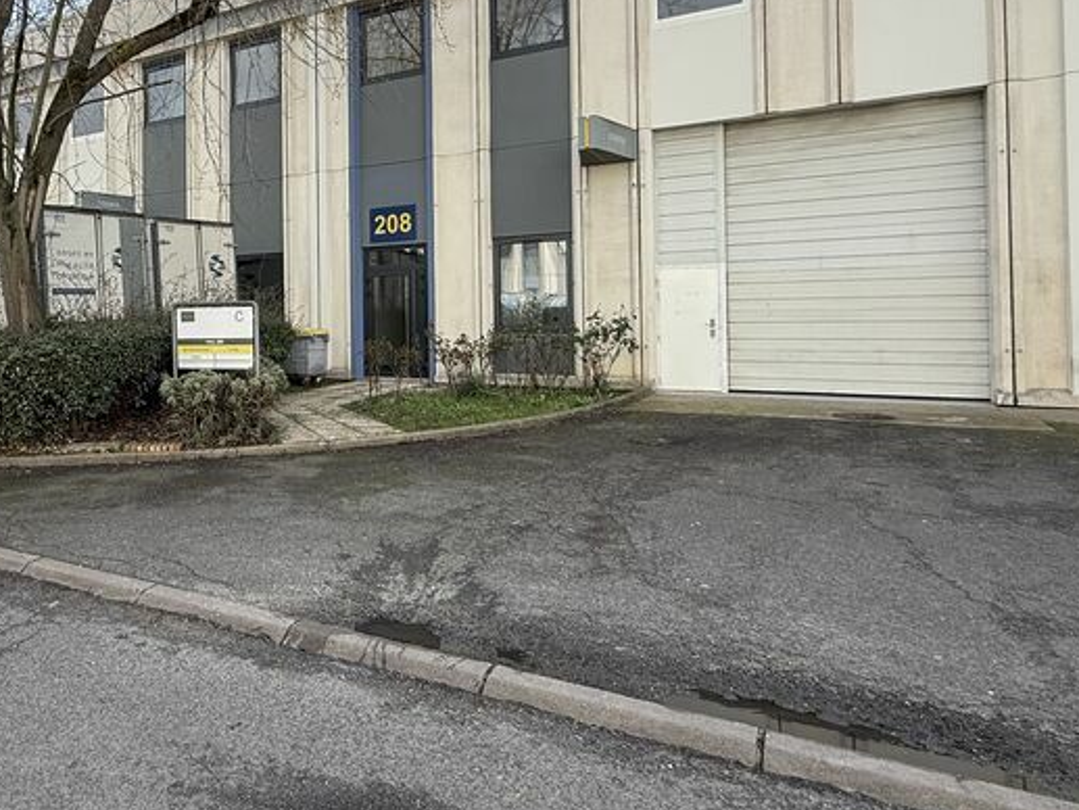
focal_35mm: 26
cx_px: 305
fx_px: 811
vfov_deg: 52.5
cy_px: 303
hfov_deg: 64.3
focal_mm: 2.22
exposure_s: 1/742
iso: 50
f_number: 2.2
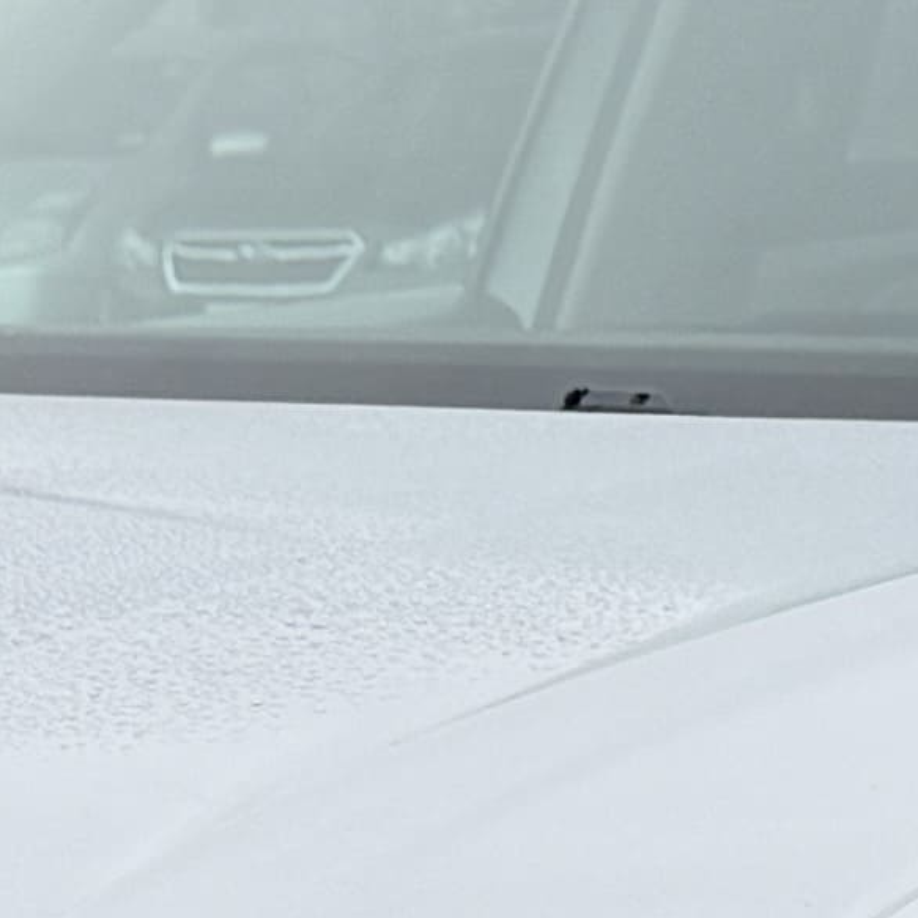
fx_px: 6241
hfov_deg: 8.4
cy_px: 1622
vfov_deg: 8.1
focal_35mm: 208
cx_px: 805
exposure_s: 1/1192
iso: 80
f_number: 1.78
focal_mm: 6.76
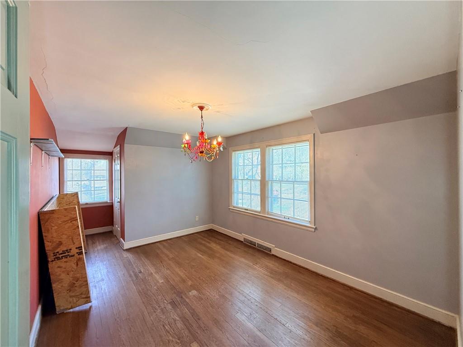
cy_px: 174
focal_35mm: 14
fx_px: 187
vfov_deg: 85.7
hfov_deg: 102.1
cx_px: 232
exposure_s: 1/120
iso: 320
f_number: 2.2
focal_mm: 2.22
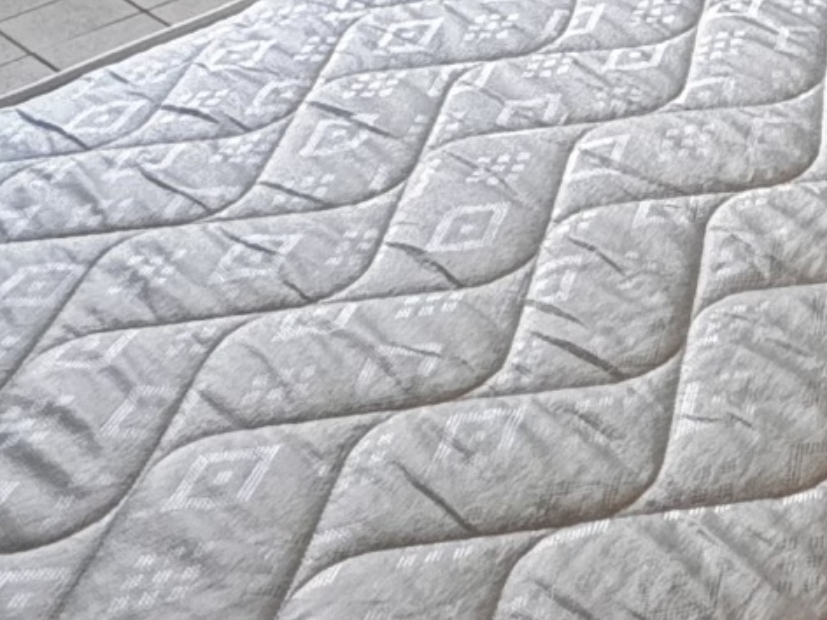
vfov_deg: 14.3
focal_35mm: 76
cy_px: -788
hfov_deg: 21.2
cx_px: 1279
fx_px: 1816
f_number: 2.2
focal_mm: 2.22
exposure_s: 1/99
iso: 200
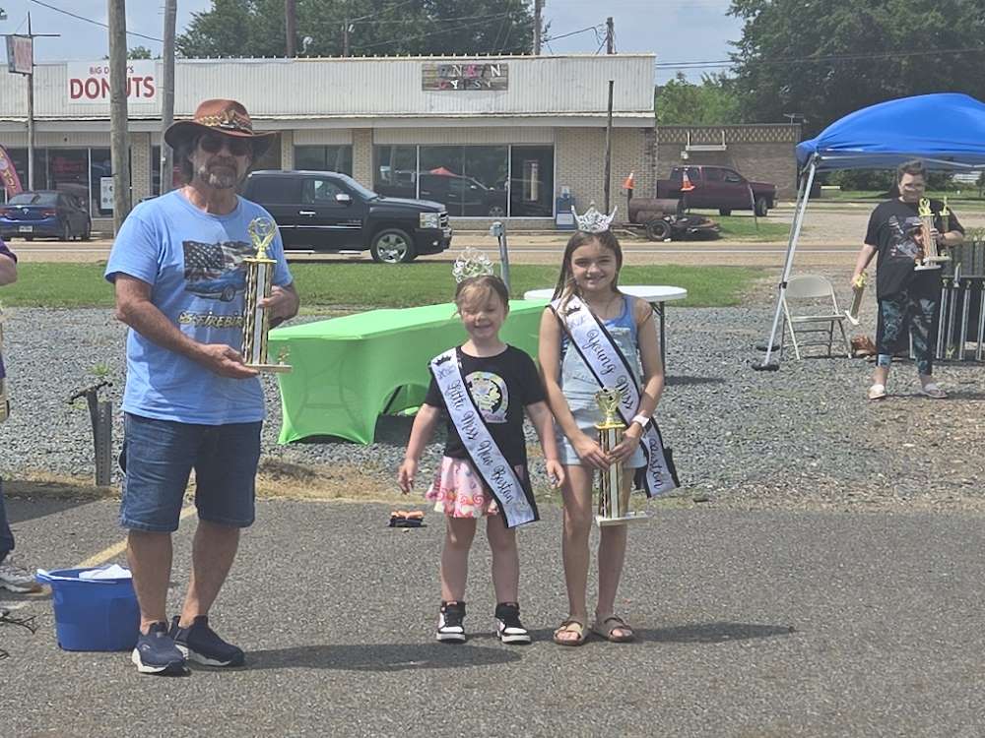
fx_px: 654
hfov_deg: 73.9
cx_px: 492
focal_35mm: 23
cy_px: 369
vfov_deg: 58.9
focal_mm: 5.4
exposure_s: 1/2302
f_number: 1.8
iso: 25
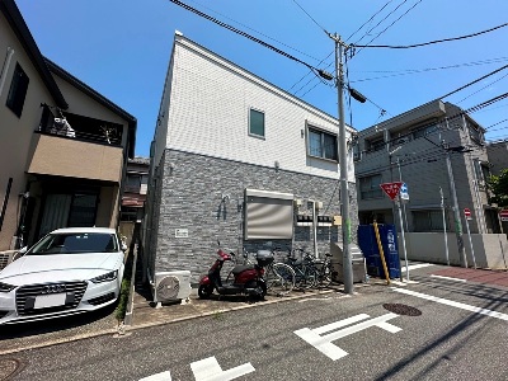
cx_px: 254
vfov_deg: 85.7
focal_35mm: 14
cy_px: 190
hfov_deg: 102.1
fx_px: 205
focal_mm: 2.22
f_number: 2.2
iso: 40
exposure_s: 1/2681
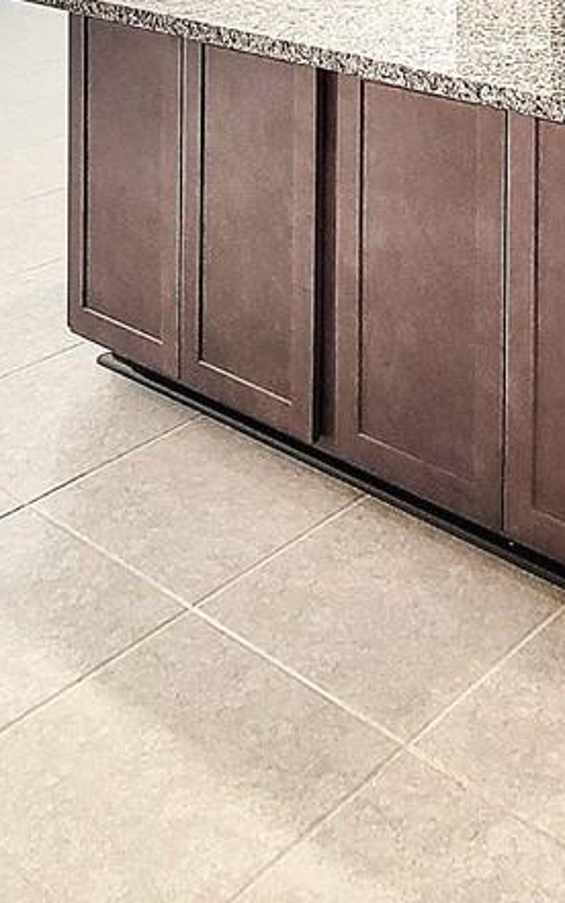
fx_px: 1231
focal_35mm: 50
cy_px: -260
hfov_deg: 25.4
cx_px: 452
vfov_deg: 31.4
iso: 160
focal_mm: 2.2
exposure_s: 1/60
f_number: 2.2
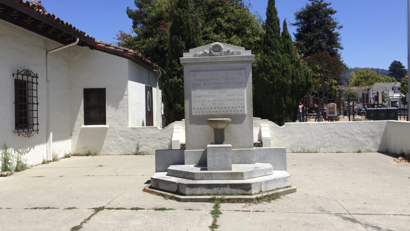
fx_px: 381
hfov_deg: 56.6
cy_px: 108
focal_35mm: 35
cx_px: 198
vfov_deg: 33.7
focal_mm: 4.15
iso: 32
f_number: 2.2
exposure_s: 1/1980
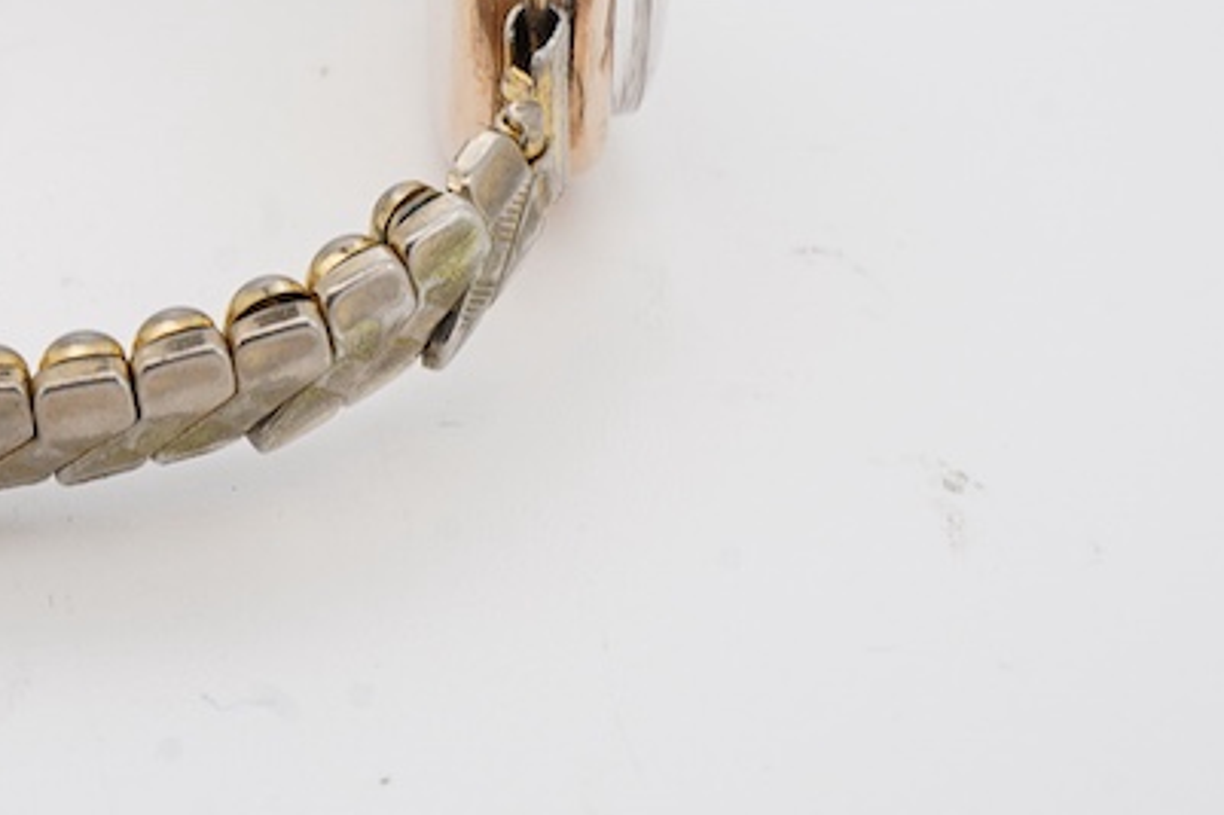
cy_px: -3
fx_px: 3432
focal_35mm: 101
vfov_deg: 13.4
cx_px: -6
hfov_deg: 19.6
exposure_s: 1/125
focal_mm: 30
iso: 160
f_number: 22
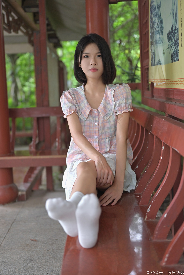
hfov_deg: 27.0
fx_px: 383
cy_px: 138
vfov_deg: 39.6
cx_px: 92
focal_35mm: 50
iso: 640
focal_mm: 50
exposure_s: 1/100
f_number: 2.2
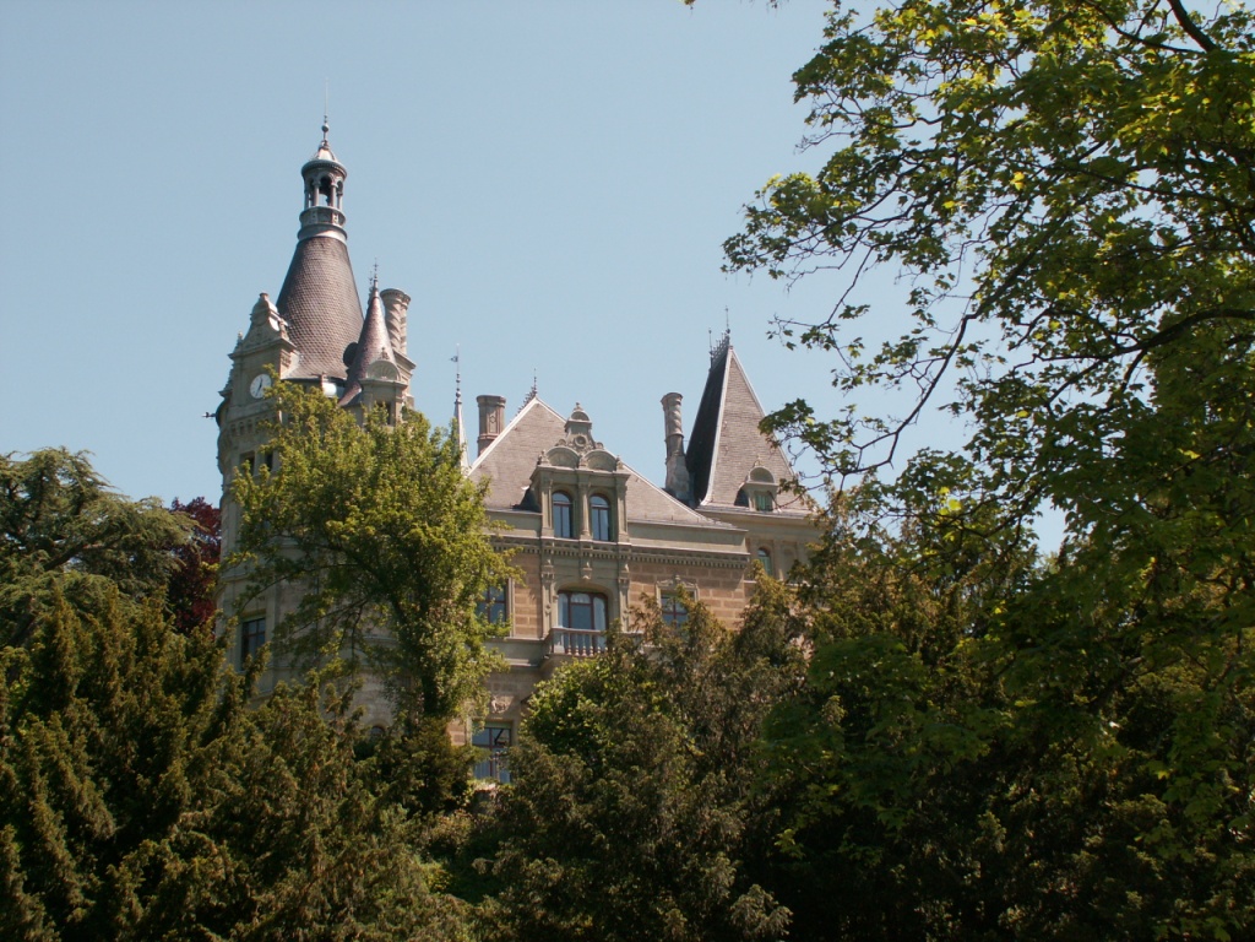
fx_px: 1849
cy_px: 471
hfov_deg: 37.5
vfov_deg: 28.6
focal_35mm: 51
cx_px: 628
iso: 50
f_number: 4
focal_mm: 8.53
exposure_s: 1/400
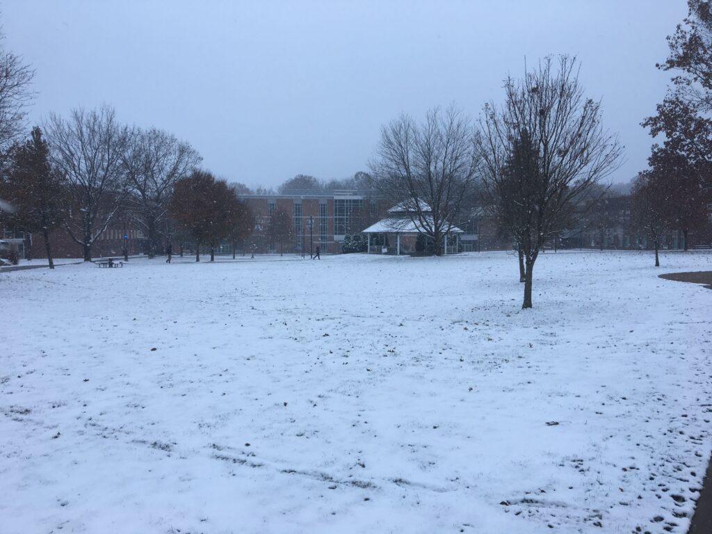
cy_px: 267
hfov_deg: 61.7
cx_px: 356
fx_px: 596
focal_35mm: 29
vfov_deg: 48.2
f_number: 2.2
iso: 25
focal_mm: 4.15
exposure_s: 1/218
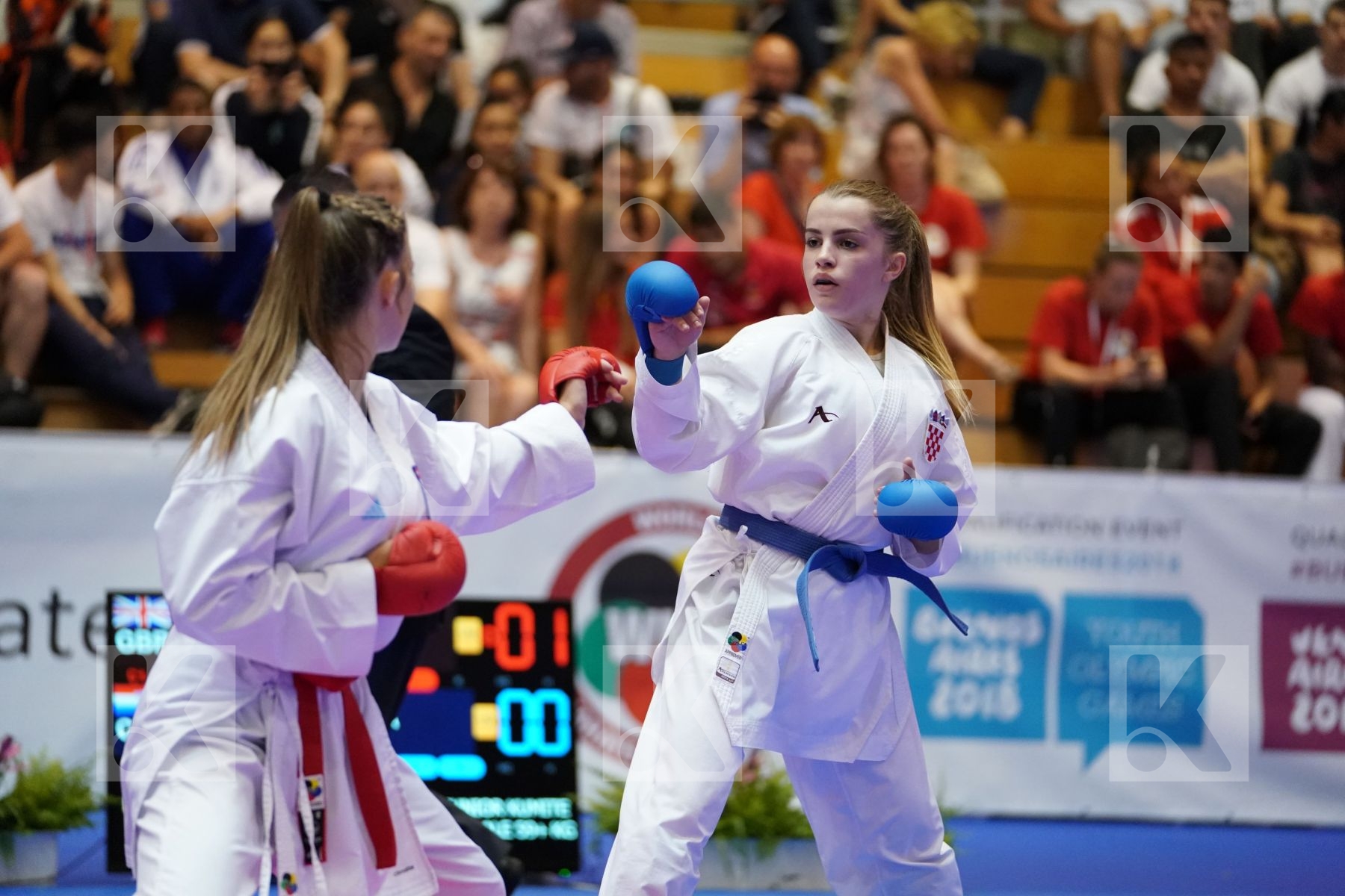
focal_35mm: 148
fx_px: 5529
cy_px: 448
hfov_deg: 13.9
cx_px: 672
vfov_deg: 9.3
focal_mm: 148
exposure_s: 1/800
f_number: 2.8
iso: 6400
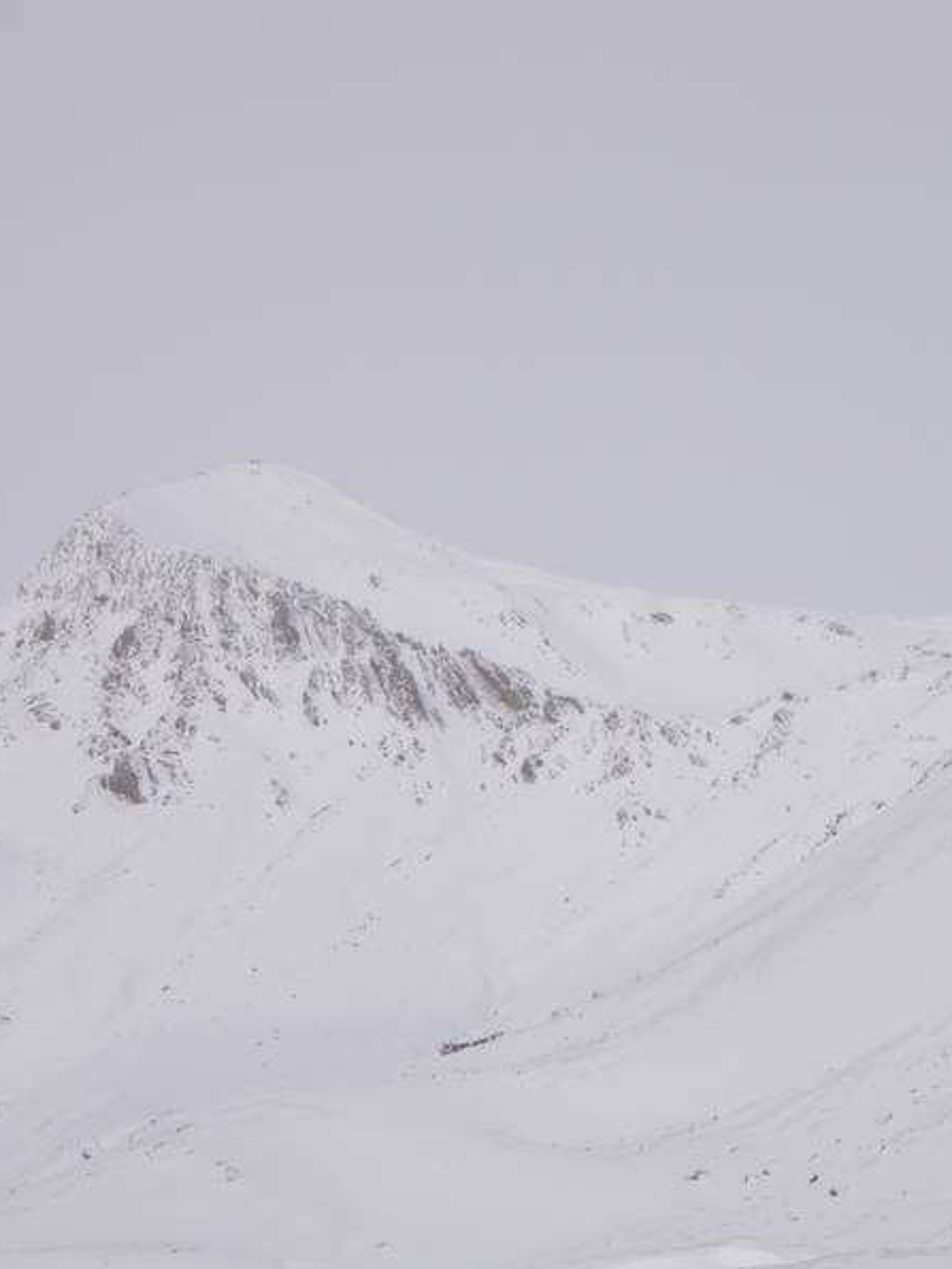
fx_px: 5024
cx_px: 671
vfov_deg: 14.4
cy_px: 637
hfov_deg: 10.8
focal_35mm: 137
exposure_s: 1/320
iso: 50
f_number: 7.1
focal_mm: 18.2
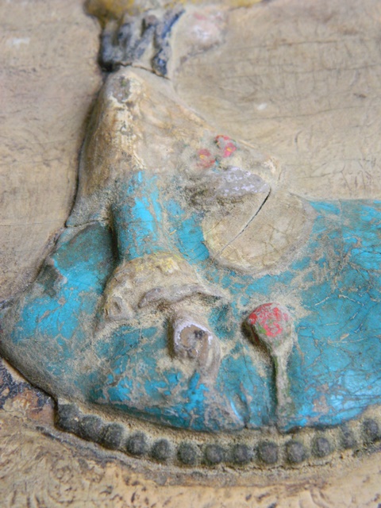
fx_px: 1233
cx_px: 190
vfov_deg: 23.3
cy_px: 254
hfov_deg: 17.6
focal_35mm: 84
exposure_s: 1/50
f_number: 4.2
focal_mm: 15.1
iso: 280
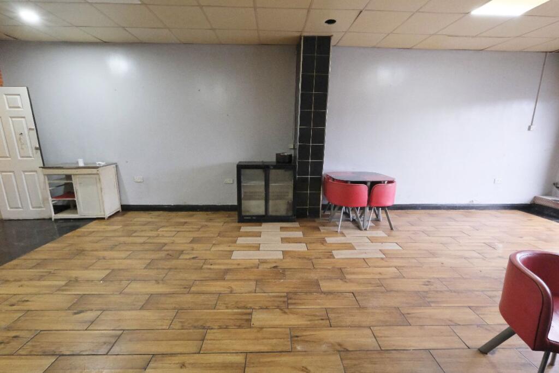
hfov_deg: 100.4
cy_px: 186
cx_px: 280
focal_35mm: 15
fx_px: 233
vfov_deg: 77.3
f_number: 11
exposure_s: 1/18
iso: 6400
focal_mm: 10
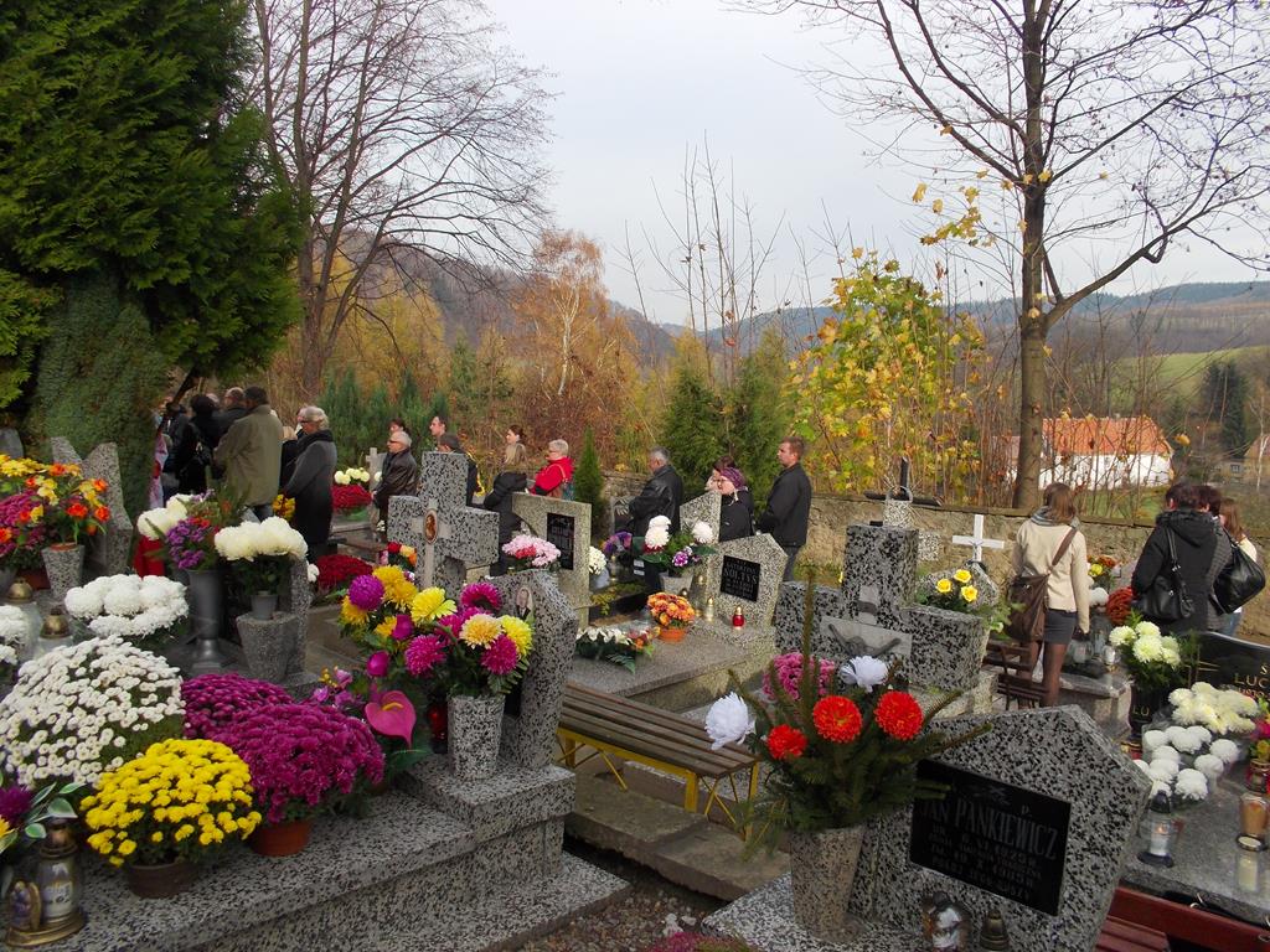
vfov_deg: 48.2
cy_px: 476
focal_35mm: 29
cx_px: 635
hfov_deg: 61.7
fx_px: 1064
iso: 80
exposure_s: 1/400
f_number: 3.3
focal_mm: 4.1
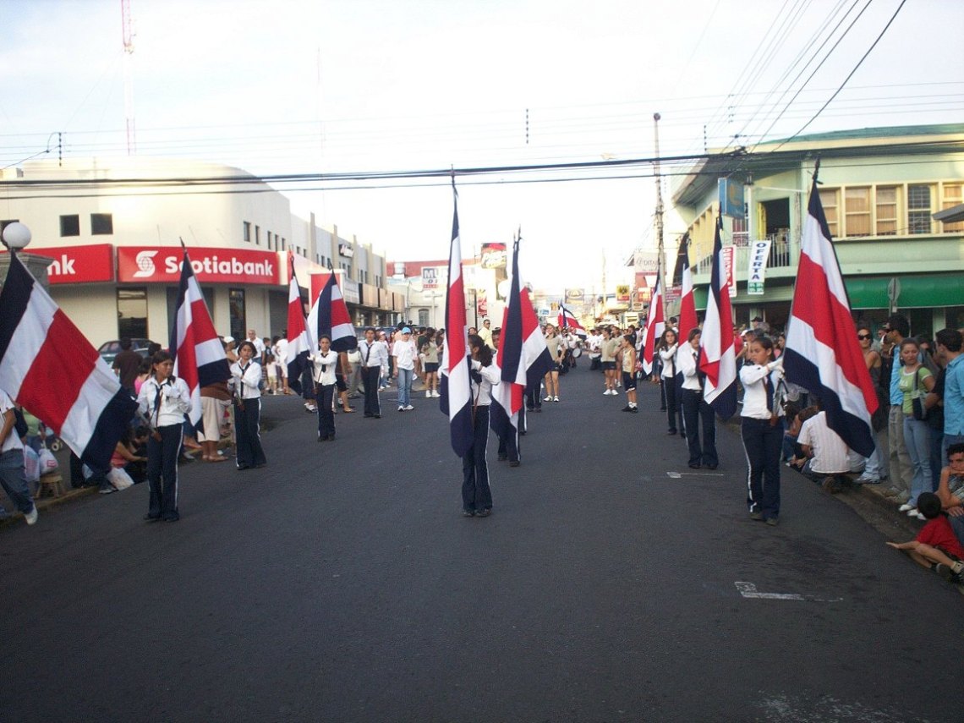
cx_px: 482
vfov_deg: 39.7
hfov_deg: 51.4
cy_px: 362
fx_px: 1003
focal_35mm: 36
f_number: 4.5
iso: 100
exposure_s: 1/84.4
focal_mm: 6
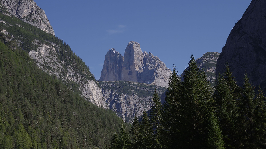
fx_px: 557
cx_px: 133
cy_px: 74
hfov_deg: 26.9
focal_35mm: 79
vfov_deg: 15.3
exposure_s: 1/400
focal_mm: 50
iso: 100
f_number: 7.1
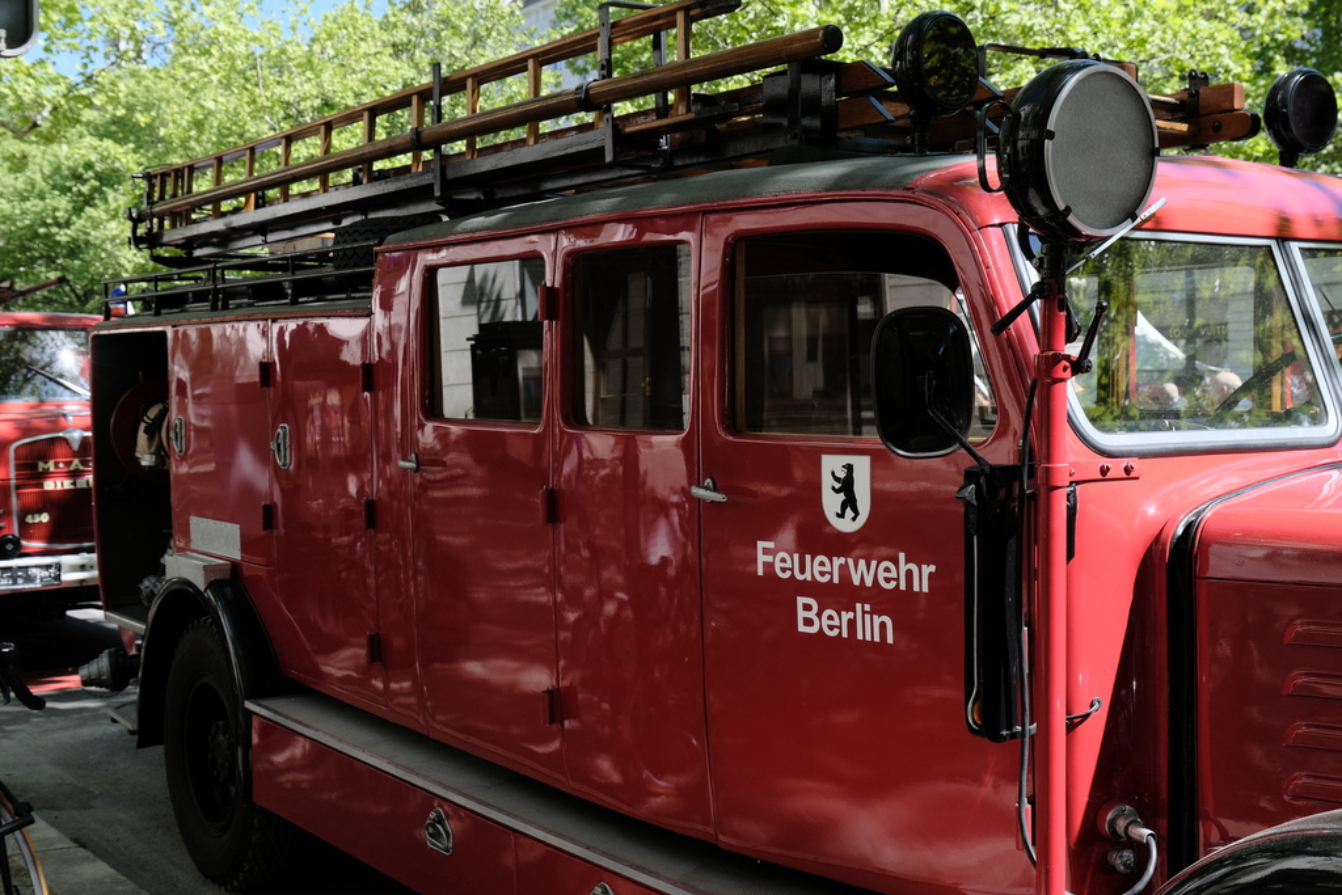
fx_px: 1528
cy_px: 448
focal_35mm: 41
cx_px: 671
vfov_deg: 32.6
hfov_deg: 47.4
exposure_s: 1/600
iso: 640
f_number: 5.6
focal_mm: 27.4
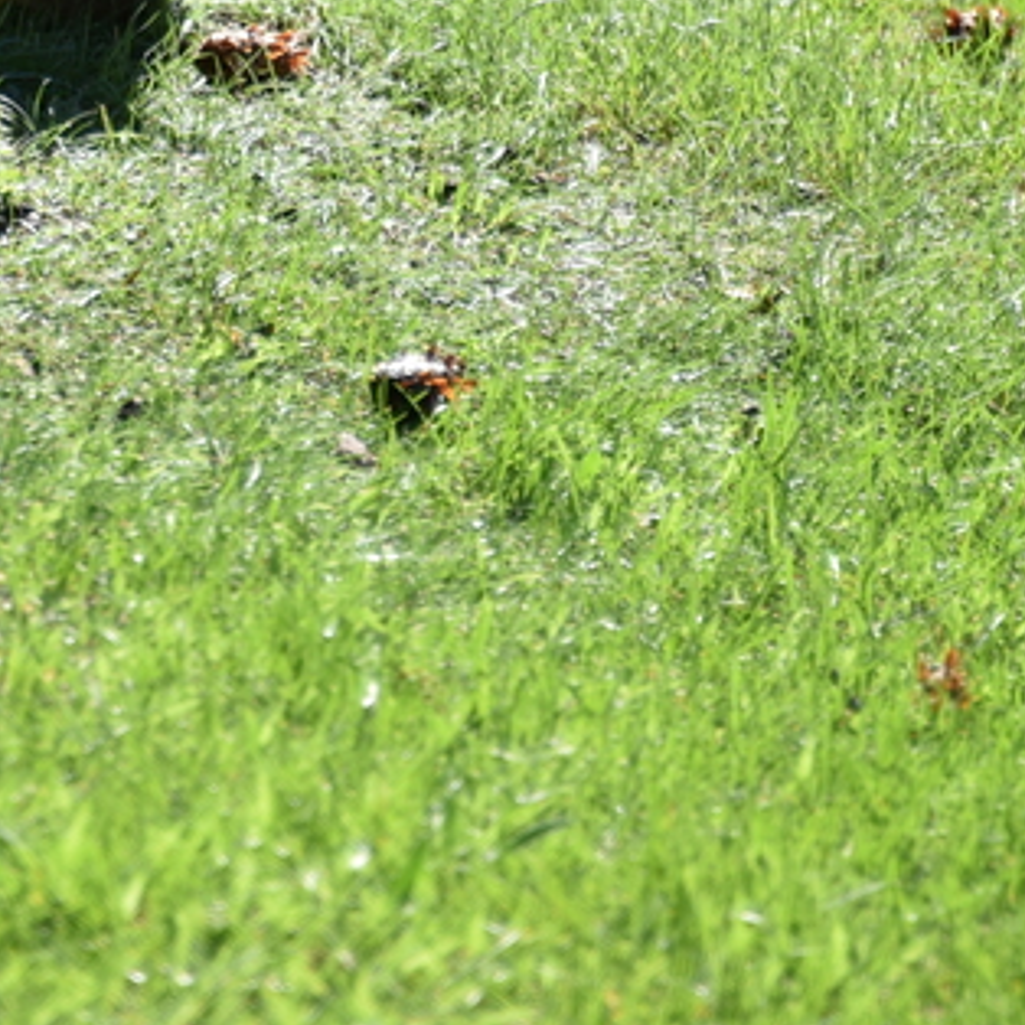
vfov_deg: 1.7
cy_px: -222
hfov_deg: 1.7
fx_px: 34874
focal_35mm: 1041
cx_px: 88
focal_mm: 300
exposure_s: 1/640
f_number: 5.6
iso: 320
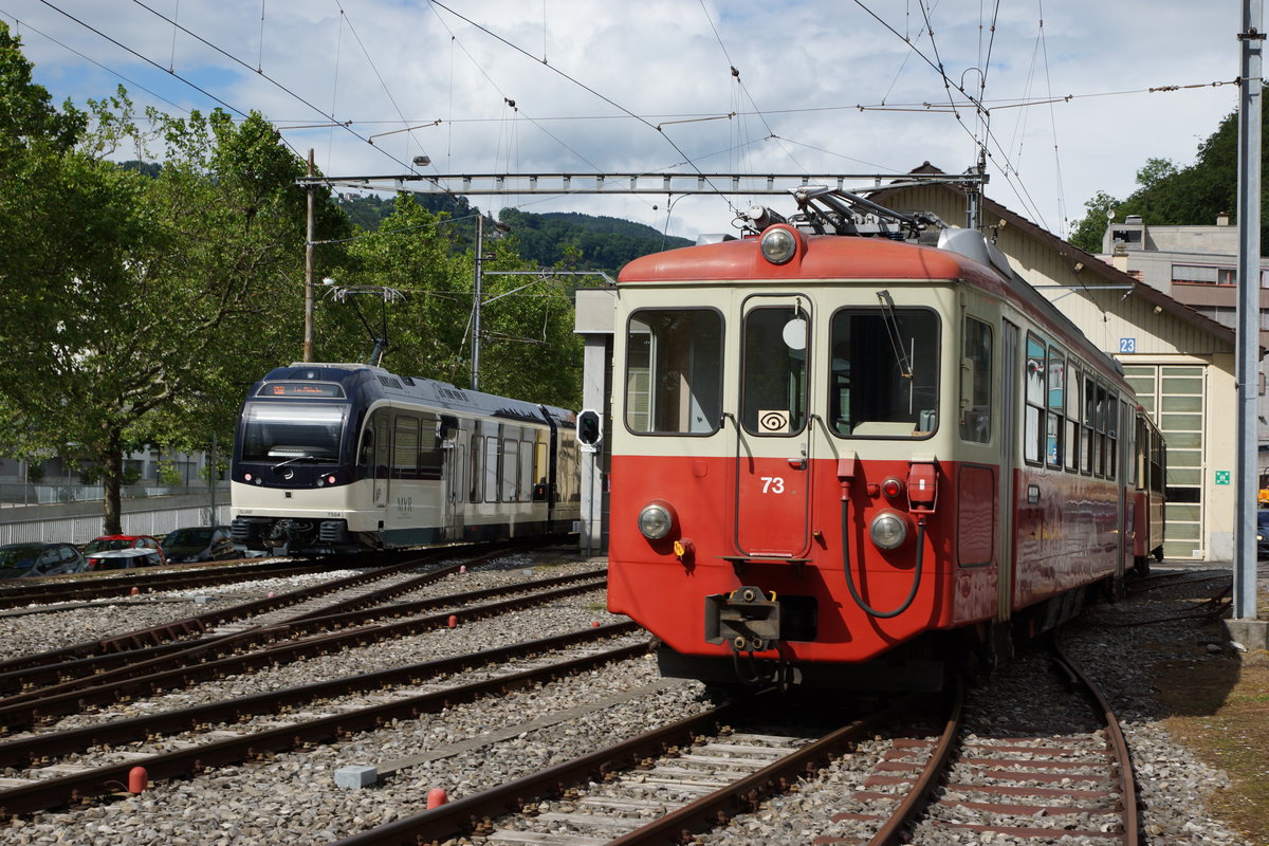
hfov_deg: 37.9
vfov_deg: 25.8
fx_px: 1850
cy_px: 423
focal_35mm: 52
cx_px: 634
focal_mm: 35
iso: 100
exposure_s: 1/500
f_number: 7.1
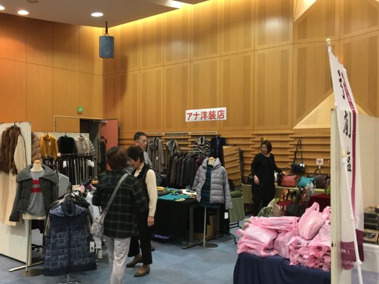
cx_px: 162
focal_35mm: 36
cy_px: 153
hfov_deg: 51.2
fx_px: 394
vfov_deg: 39.6
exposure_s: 1/30
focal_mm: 4.15
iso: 100
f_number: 2.2
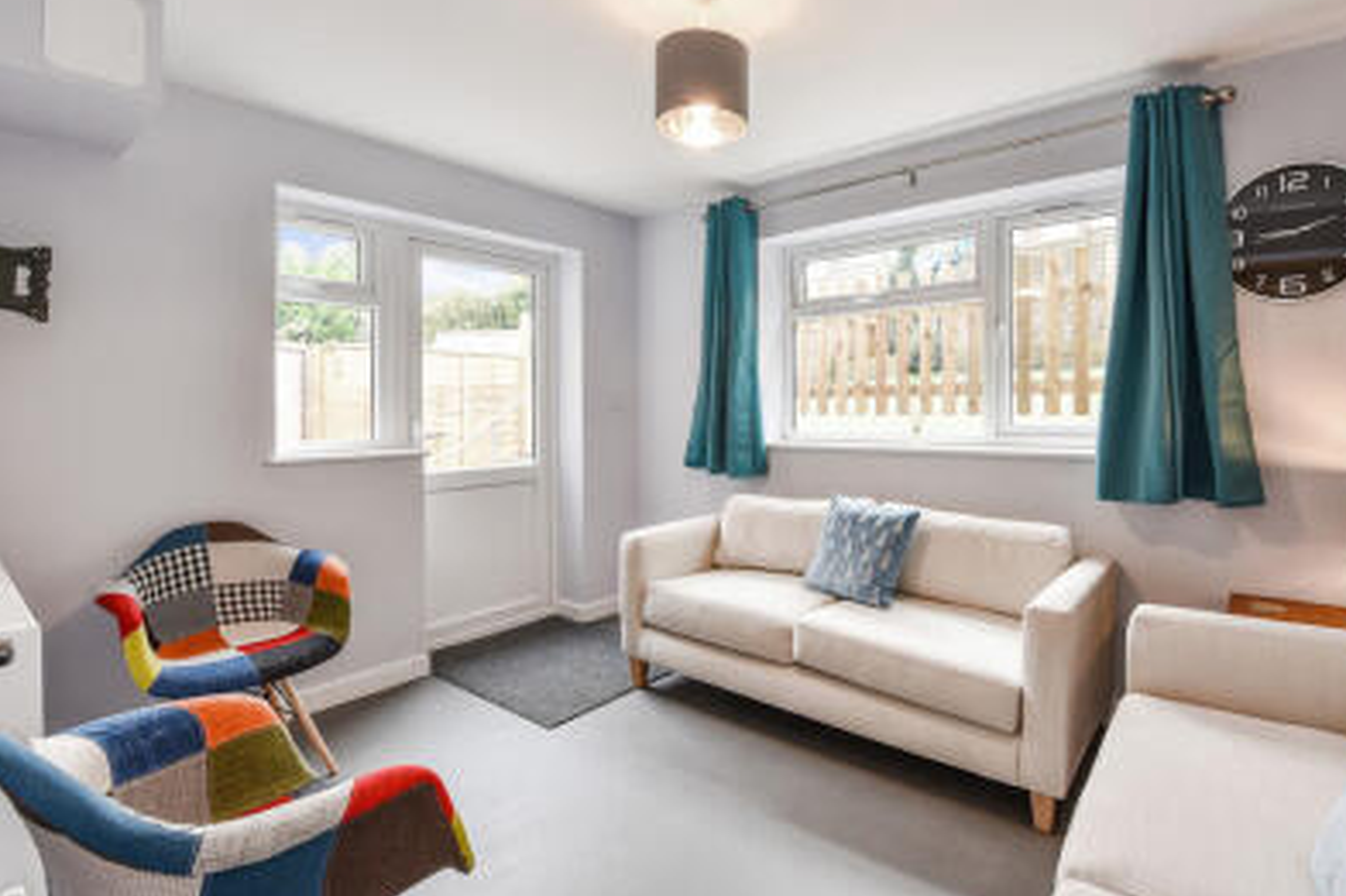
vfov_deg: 70.2
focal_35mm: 17
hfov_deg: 92.4
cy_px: 407
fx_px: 635
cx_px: 786
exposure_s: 1/20
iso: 400
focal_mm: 14
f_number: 8
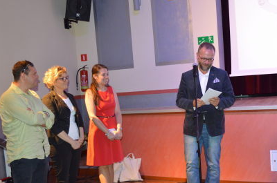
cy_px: 127
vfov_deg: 26.7
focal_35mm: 50
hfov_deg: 39.5
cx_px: 169
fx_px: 384
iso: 1100
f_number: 3.8
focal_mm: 22
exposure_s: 1/60
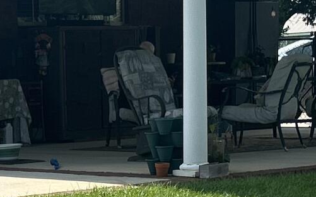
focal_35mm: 165
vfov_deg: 7.8
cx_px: 54
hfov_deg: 12.6
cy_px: 274
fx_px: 1421
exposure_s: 1/3257
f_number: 1.5
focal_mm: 5.7
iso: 50
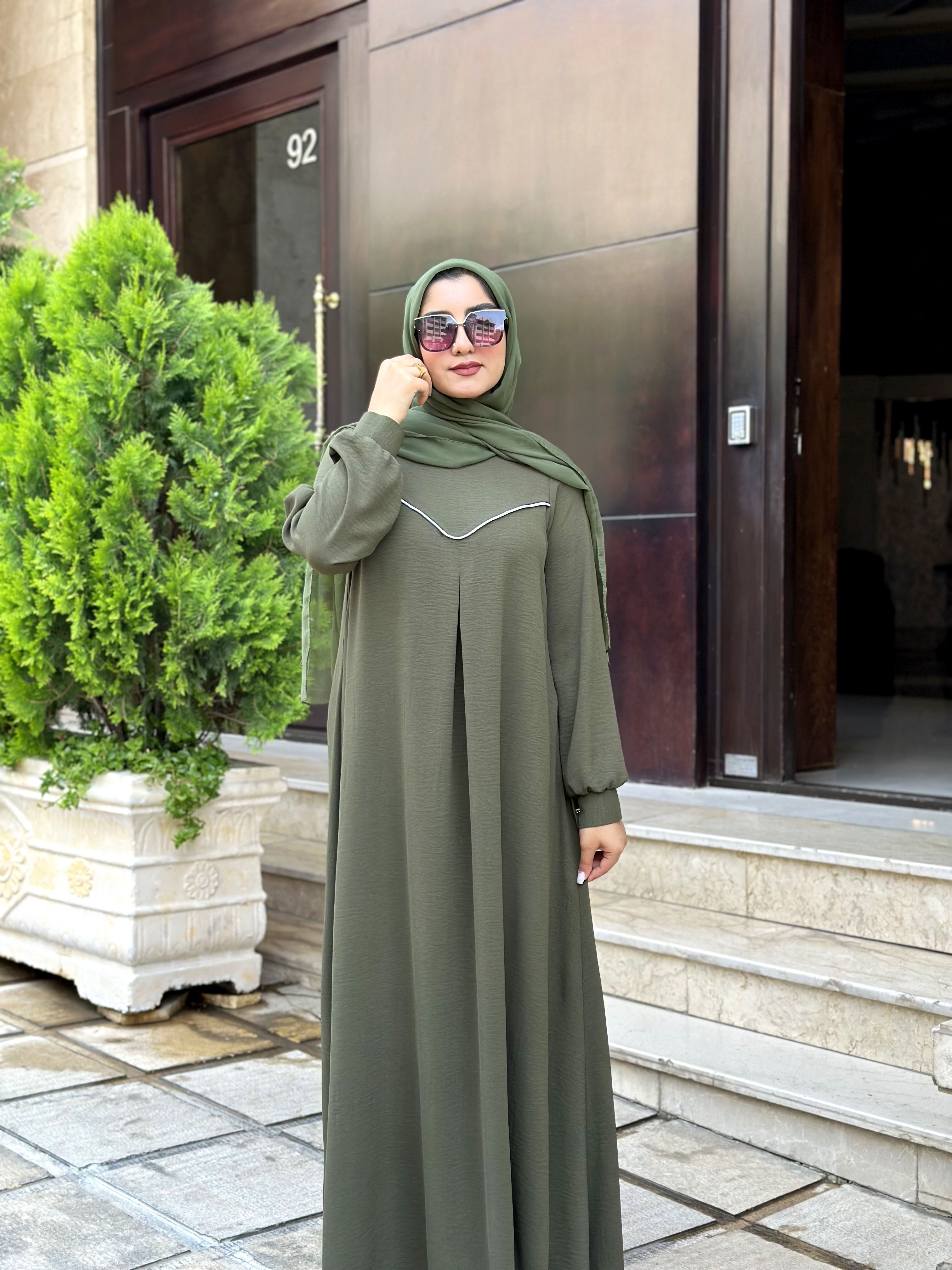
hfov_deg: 30.3
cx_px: 476
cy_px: 635
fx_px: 1760
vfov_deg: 39.7
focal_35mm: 48
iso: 80
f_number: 1.78
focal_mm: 6.86
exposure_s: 1/480
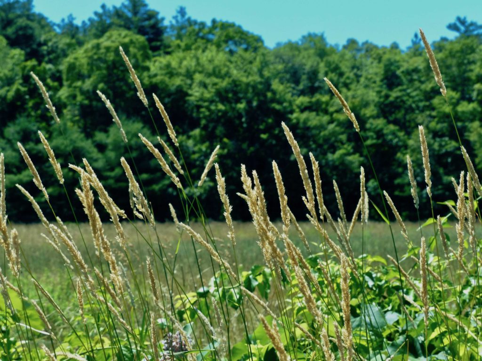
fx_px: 1754
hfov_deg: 15.6
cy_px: 180
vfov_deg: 11.8
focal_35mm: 126
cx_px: 241
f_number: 4
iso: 200
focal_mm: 22.6
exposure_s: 1/800
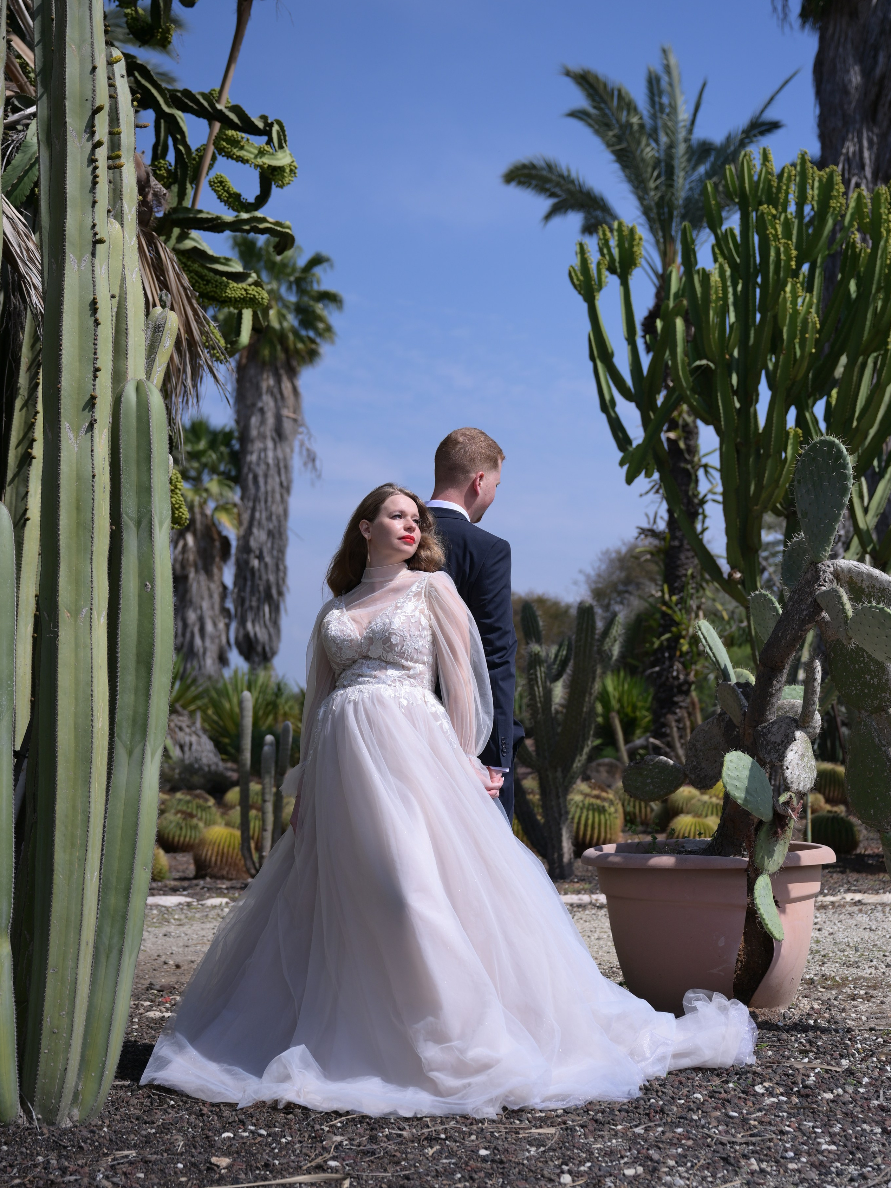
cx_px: 443
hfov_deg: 30.3
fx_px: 1647
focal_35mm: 48
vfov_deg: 39.6
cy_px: 518
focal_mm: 44
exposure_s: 1/2500
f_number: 3.5
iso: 100
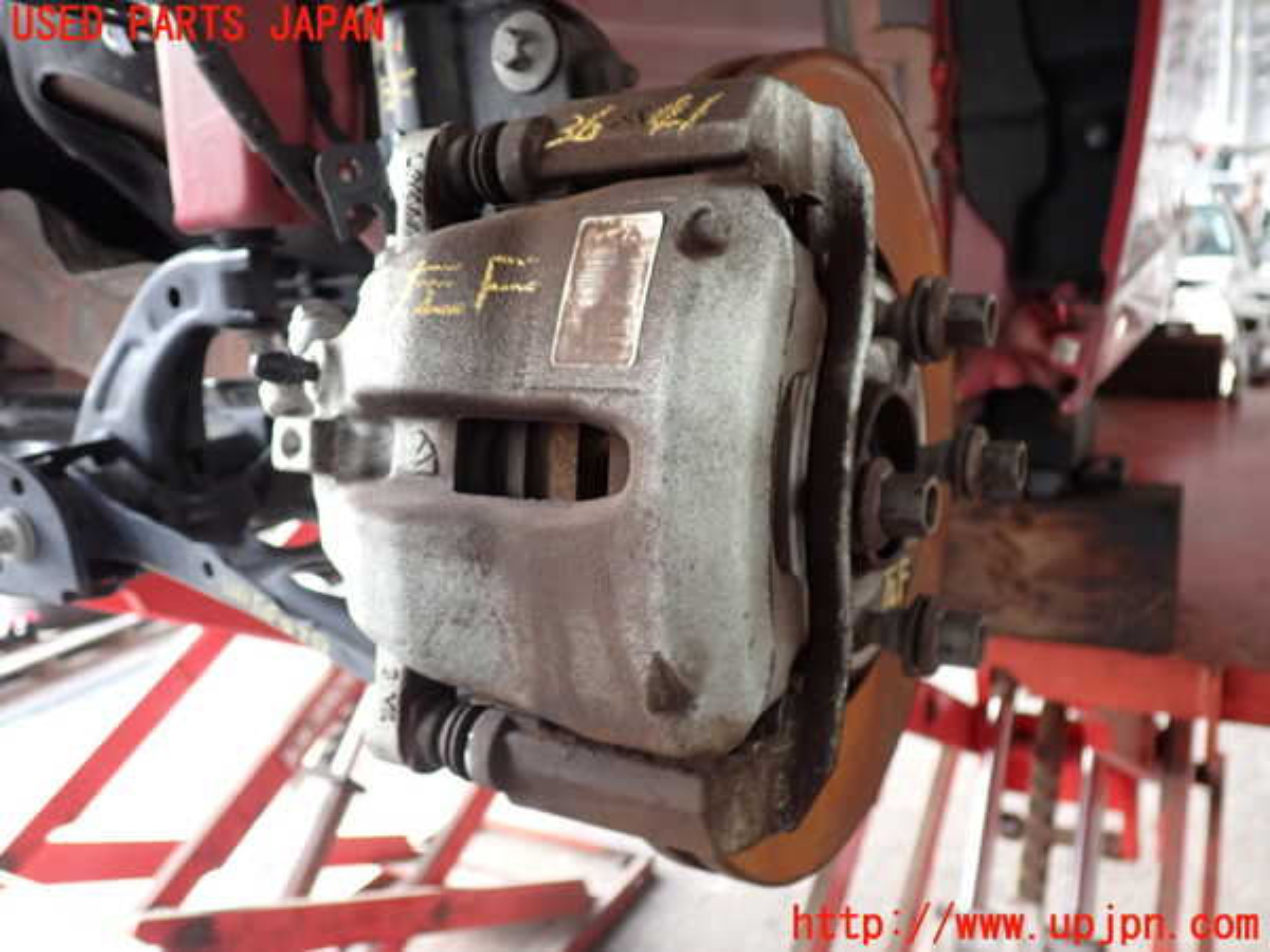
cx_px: 635
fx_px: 1101
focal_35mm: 30
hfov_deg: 60.0
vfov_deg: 46.8
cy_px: 476
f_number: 2.3
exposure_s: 1/30
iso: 200
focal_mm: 5.4
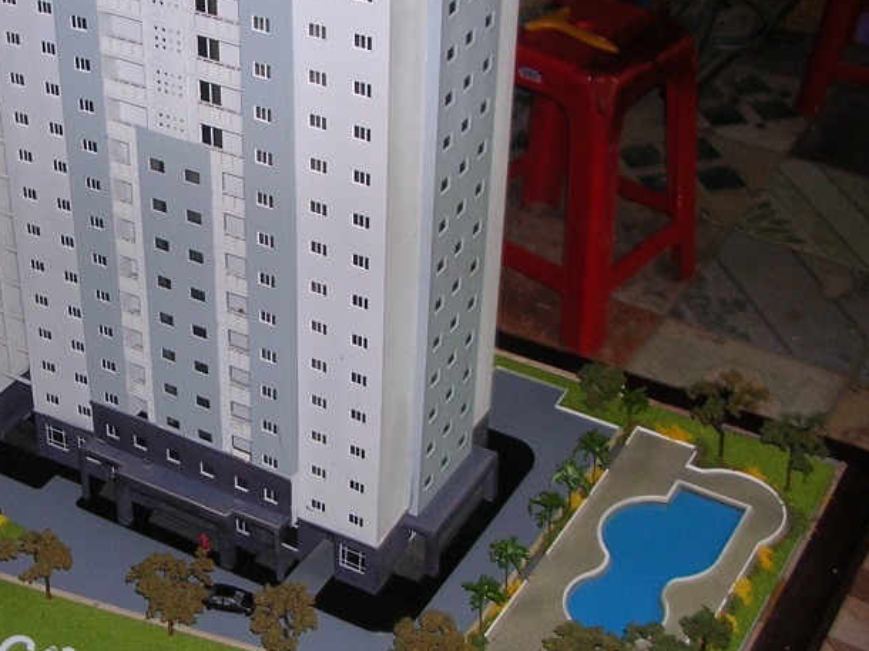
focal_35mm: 69
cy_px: 326
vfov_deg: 21.3
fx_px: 1731
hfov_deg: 27.4
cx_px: 132
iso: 50
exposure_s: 1/60.1
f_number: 2.8
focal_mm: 5.8
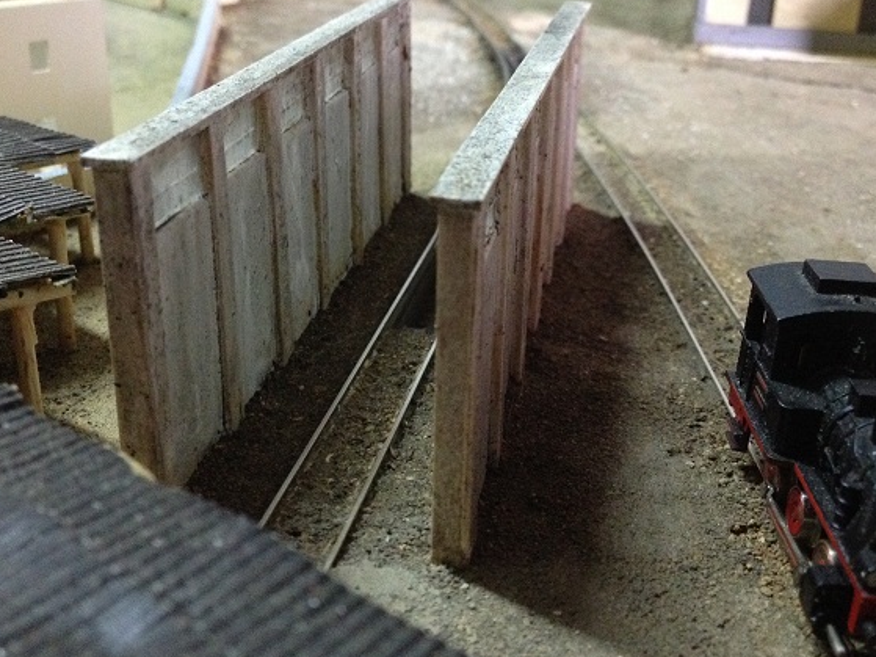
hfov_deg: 40.4
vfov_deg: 30.8
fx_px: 1189
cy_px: 290
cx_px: 476
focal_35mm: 47
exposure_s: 1/20
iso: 400
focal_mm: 4.28
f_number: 2.4
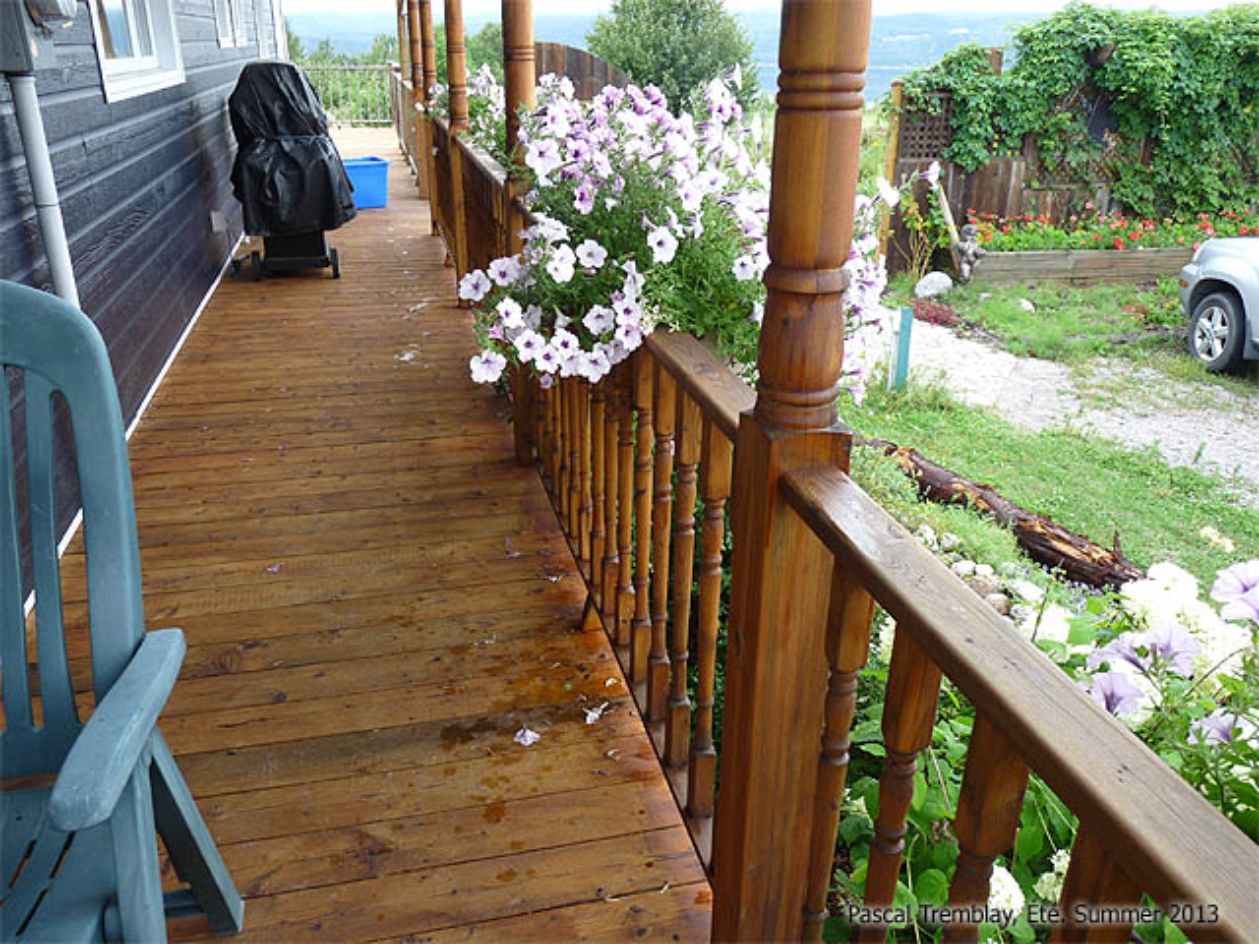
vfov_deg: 51.4
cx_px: 630
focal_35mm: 27
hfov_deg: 65.3
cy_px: 472
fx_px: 982
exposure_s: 1/80
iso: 100
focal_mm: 4.8
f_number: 2.8
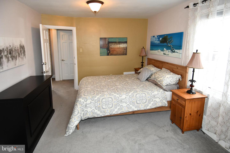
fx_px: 115
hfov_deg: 90.0
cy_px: 76
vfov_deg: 67.4
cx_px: 115
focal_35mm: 18
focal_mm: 12
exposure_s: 1/60
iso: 450
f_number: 4
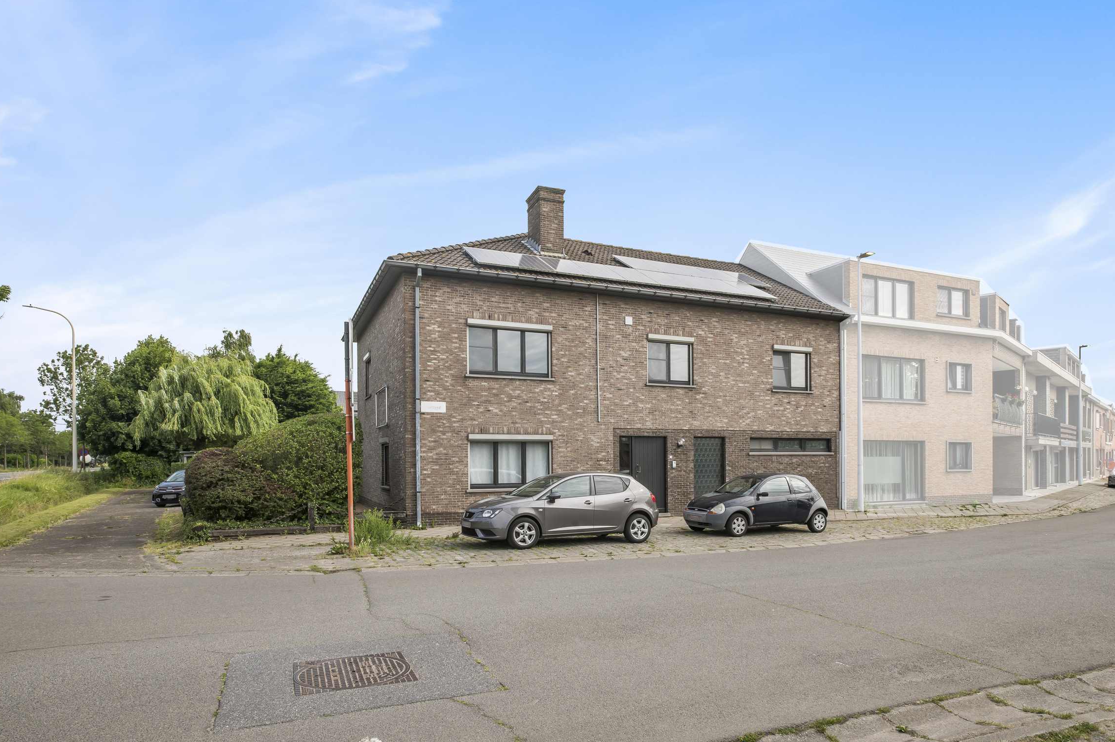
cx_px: 575
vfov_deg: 64.5
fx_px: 588
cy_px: 366
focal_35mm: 19
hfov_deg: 86.9
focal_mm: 18
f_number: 13
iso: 250
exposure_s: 1/160
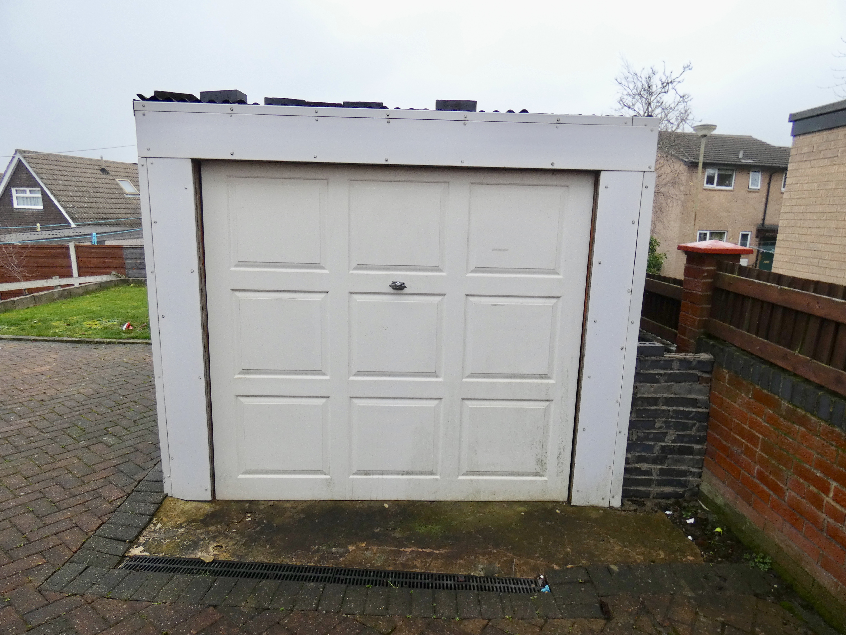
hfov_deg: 81.7
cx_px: 423
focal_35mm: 20
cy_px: 318
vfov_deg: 66.0
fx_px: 489
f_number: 2.8
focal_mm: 3.6
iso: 80
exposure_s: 1/200
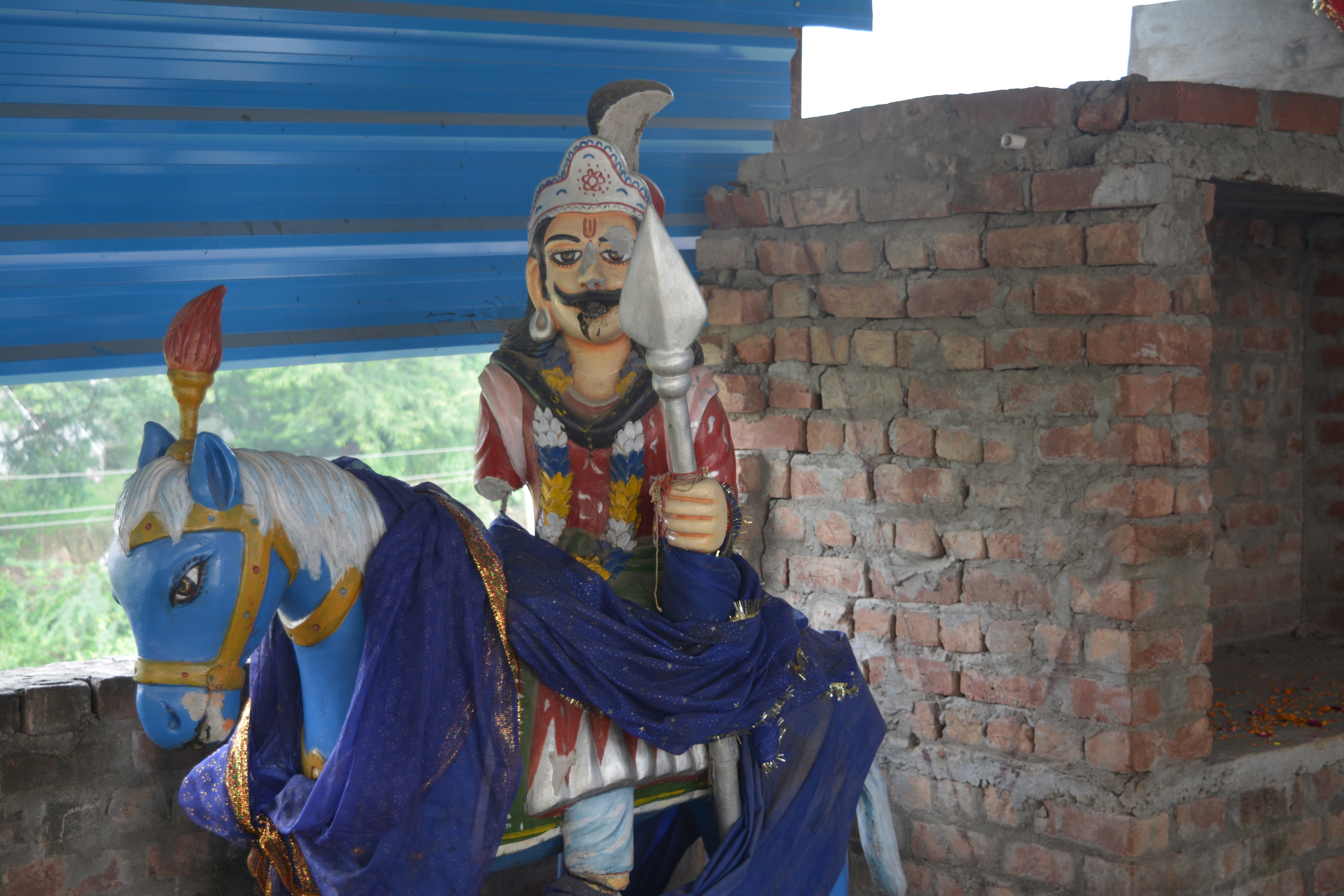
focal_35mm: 60
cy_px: 448
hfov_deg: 33.4
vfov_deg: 22.6
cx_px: 672
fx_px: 2240
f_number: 4.8
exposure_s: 1/100
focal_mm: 40
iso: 400
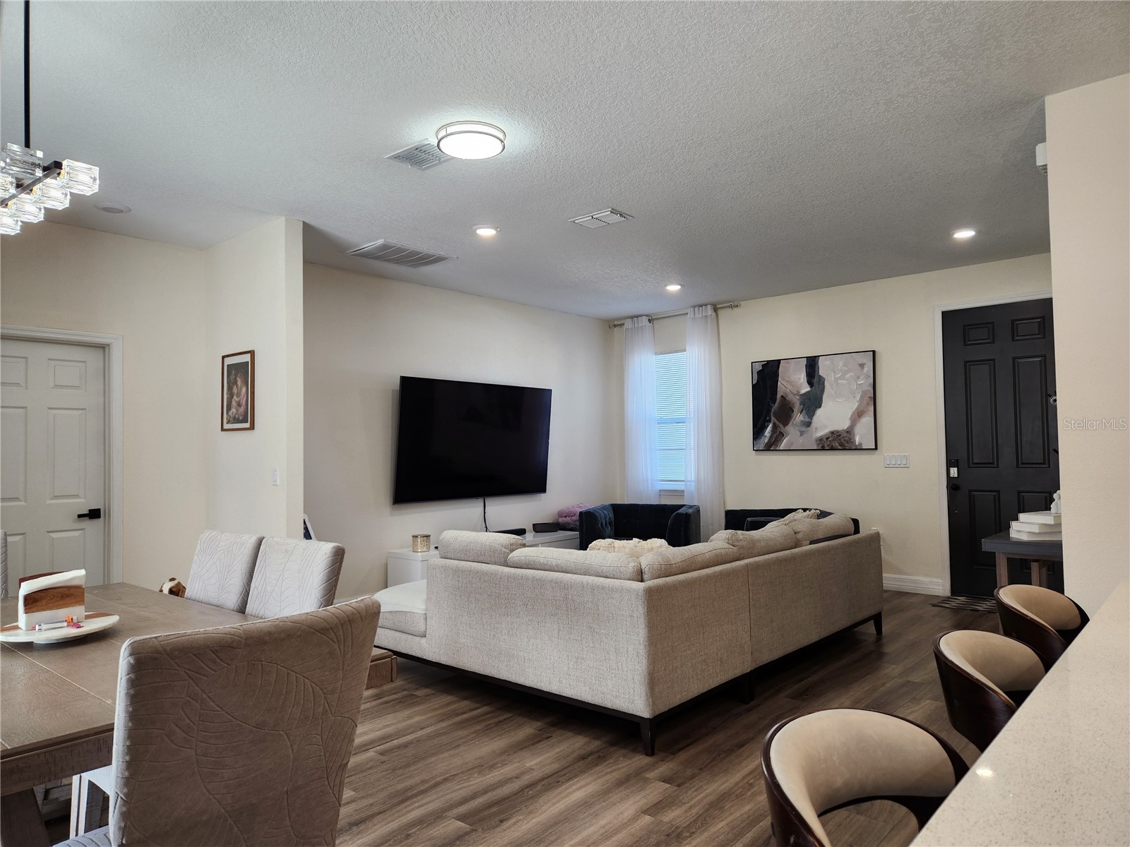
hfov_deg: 73.9
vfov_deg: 58.9
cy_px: 424
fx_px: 751
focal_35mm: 23
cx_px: 565
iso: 80
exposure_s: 1/120
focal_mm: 5.4
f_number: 1.8
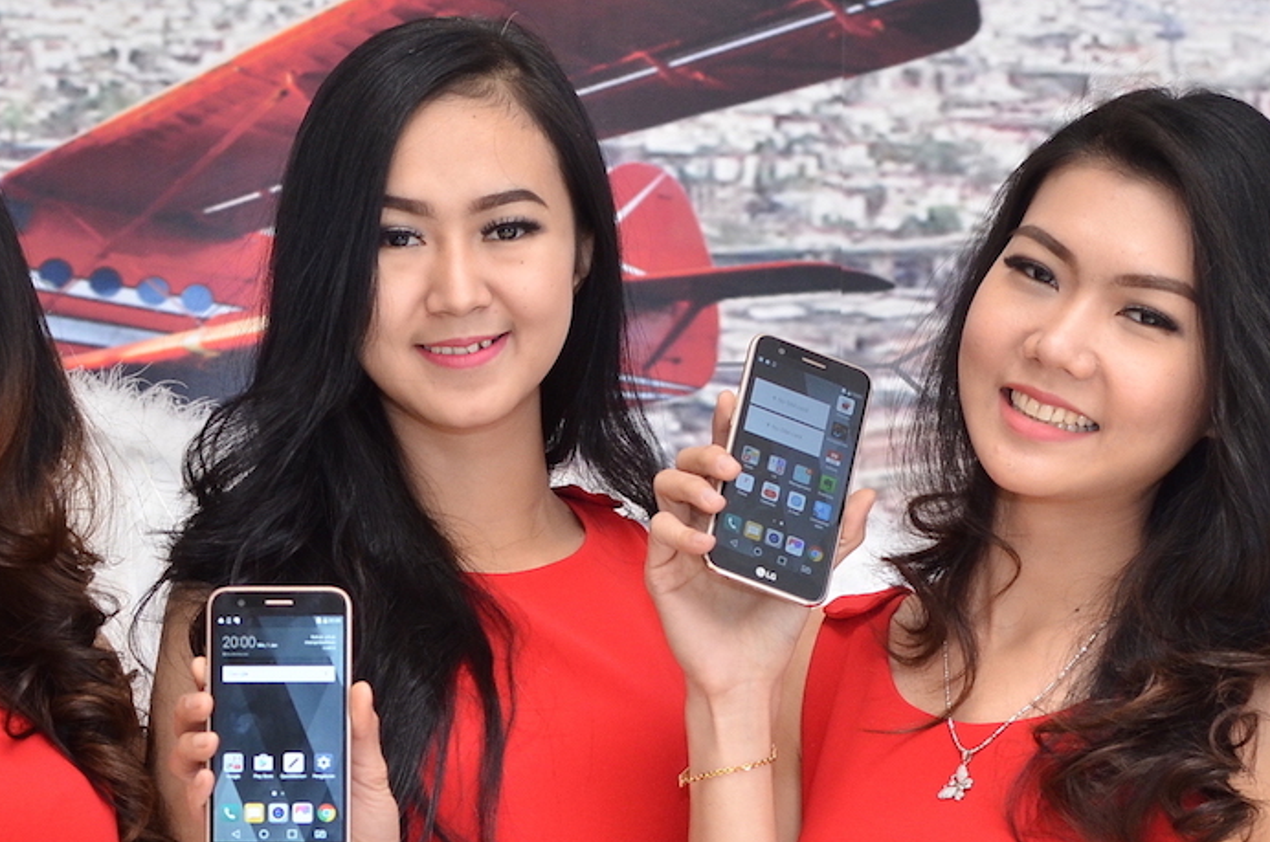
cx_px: 384
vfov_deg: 10.5
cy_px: 714
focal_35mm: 130
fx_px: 4579
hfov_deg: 15.7
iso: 640
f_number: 5
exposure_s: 1/125
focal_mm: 40
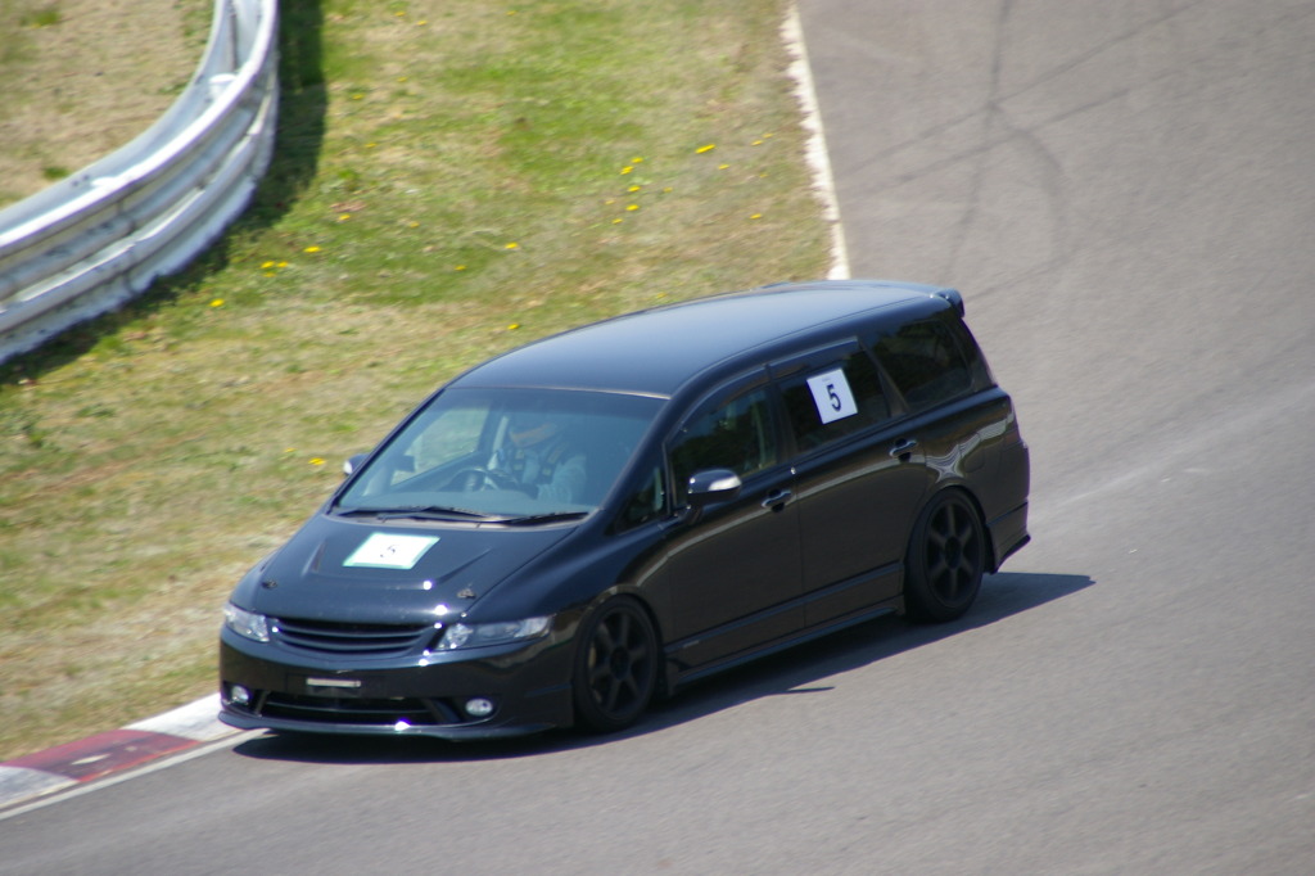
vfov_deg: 3.7
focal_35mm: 375
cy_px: 438
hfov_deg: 5.5
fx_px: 13693
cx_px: 658
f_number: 6.7
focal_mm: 250
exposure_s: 1/350
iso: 200
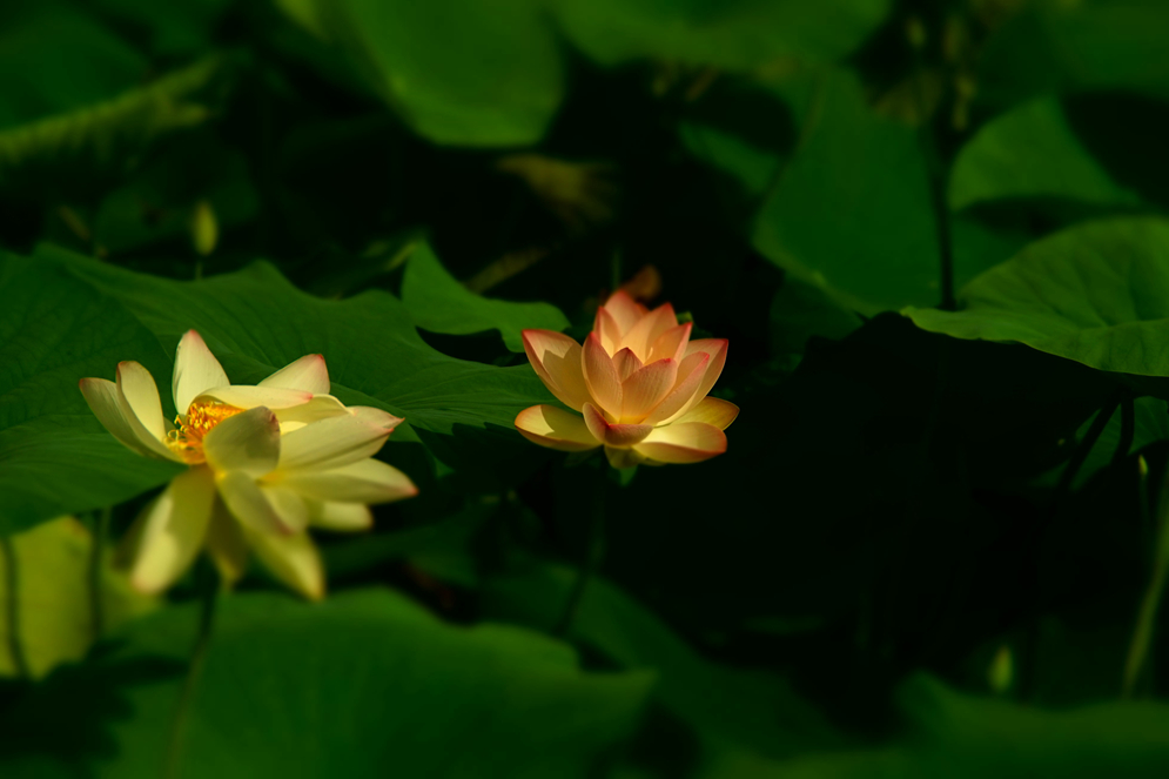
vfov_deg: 6.8
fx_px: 6590
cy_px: 388
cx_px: 583
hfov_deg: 10.1
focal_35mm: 203
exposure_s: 1/200
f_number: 6.3
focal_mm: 135
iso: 100
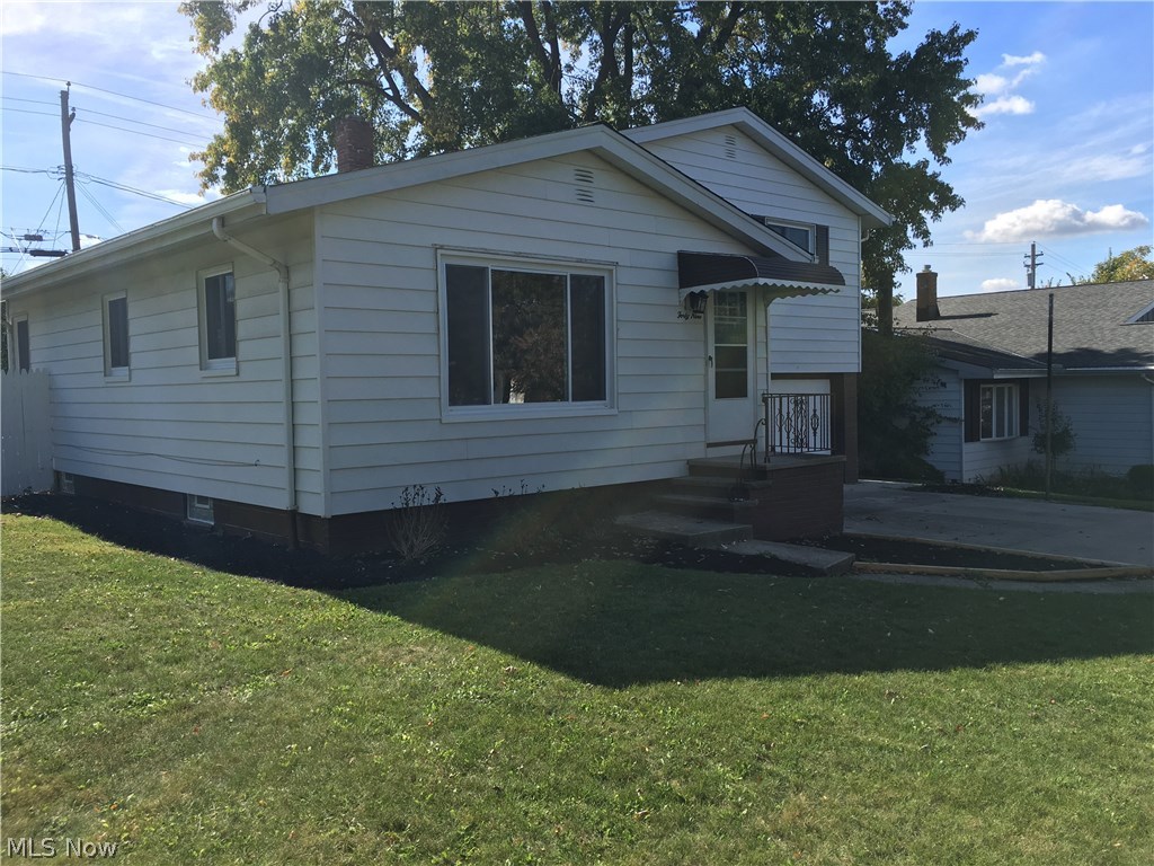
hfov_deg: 61.7
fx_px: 967
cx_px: 577
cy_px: 433
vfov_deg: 48.2
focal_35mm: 29
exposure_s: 1/1083
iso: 25
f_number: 2.2
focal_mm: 4.15
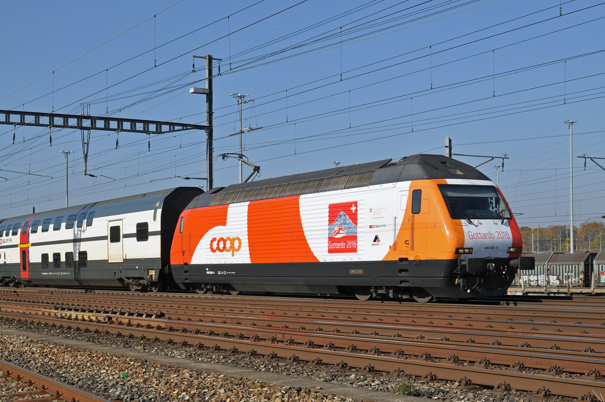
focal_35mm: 54
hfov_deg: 36.9
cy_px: 201
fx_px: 906
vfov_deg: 25.0
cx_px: 302
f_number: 7.1
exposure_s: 1/1000
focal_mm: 36
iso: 250
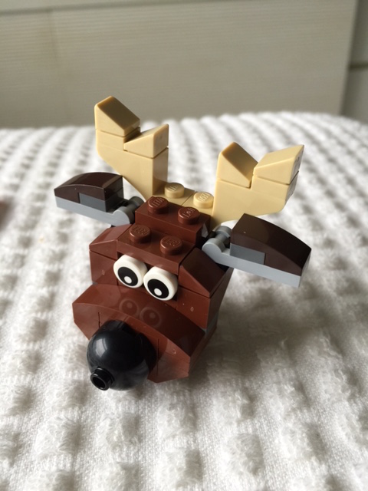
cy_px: 246
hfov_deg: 48.2
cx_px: 184
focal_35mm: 29
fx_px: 411
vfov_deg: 61.7
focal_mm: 4.15
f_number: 2.2
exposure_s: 1/15
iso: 32
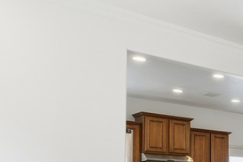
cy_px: 182
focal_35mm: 62
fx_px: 418
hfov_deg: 24.8
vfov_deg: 20.8
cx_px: 367
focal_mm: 16.5
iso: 250
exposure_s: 1/250
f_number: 9
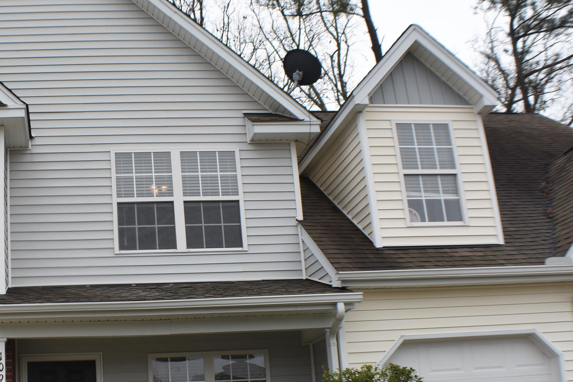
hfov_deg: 29.3
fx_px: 1051
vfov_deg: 20.5
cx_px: 56
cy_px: 259
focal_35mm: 66
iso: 100
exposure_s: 1/80
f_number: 7.1
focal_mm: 24
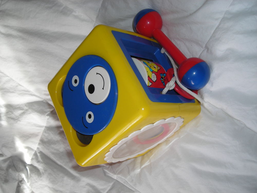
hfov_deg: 49.0
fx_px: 282
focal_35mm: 38
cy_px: 96
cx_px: 128
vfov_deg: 37.7
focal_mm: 6.3
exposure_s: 1/30
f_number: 3.2
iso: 50
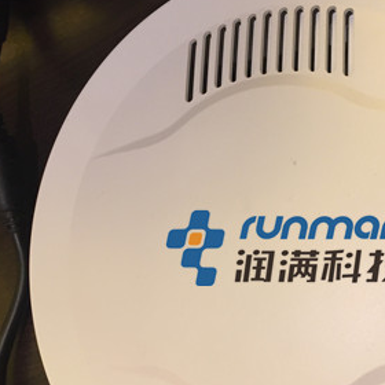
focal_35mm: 55
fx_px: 692
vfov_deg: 30.9
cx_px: 294
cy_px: 256
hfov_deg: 30.5
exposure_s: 1/33
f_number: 2.2
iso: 64
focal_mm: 4.15
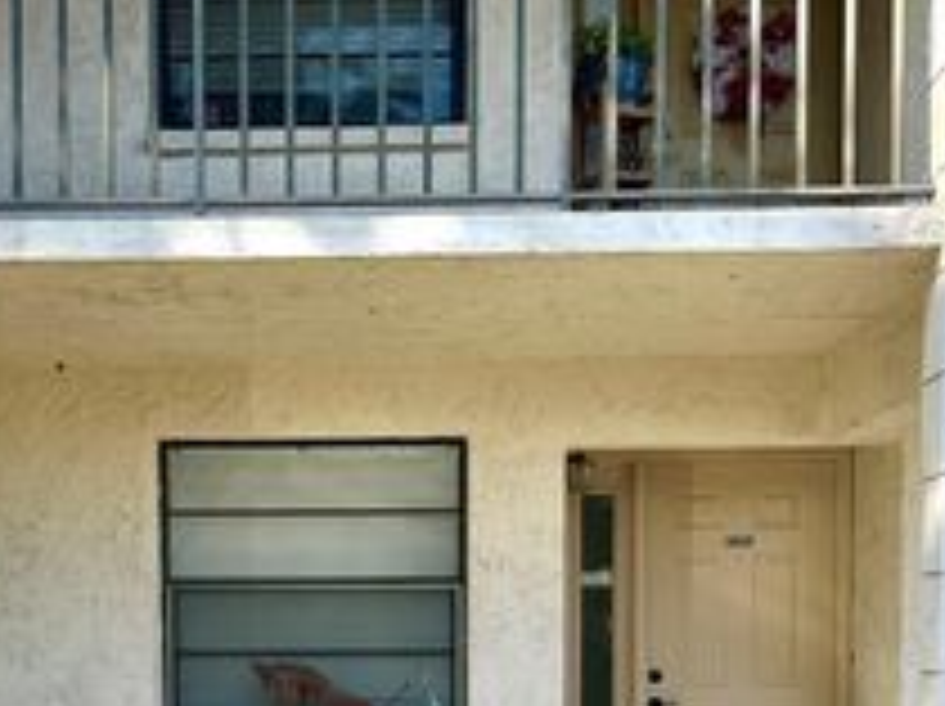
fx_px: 1691
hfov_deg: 31.1
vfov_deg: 22.7
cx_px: 342
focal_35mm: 62
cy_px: 695
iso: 50
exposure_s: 1/1326
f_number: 1.5
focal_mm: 5.7
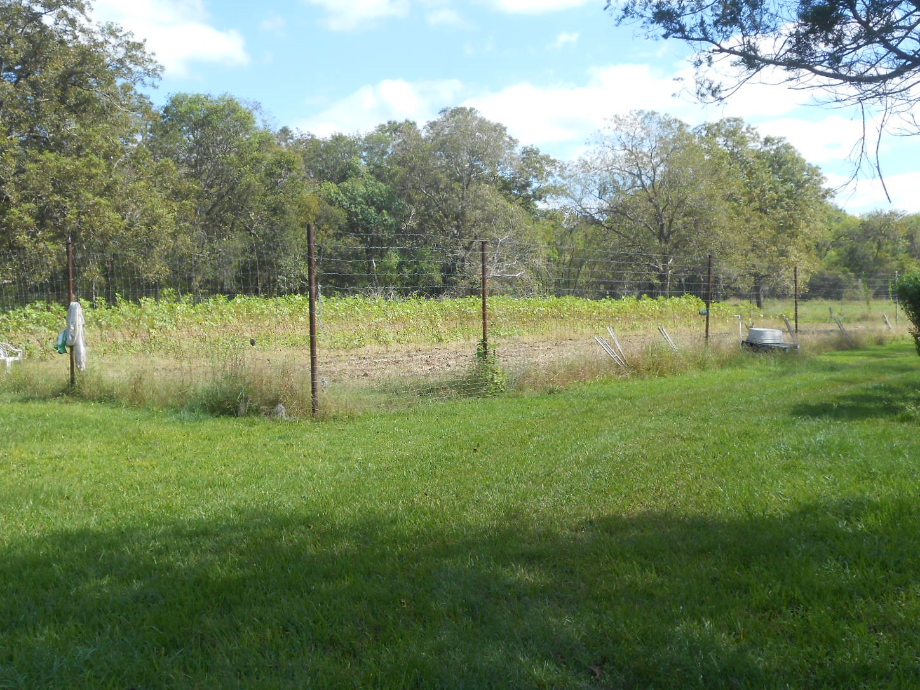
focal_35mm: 42
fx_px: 1116
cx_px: 417
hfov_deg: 44.7
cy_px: 353
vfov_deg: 34.3
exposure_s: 1/320
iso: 80
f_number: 4.2
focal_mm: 6.8
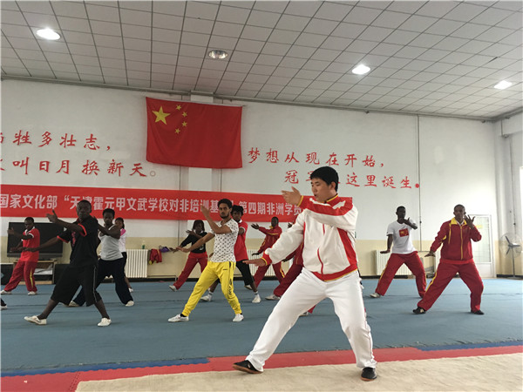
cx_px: 262
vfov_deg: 48.2
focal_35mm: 29
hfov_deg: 61.7
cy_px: 196
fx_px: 438
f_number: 2.2
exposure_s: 1/33
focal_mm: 4.15
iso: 200
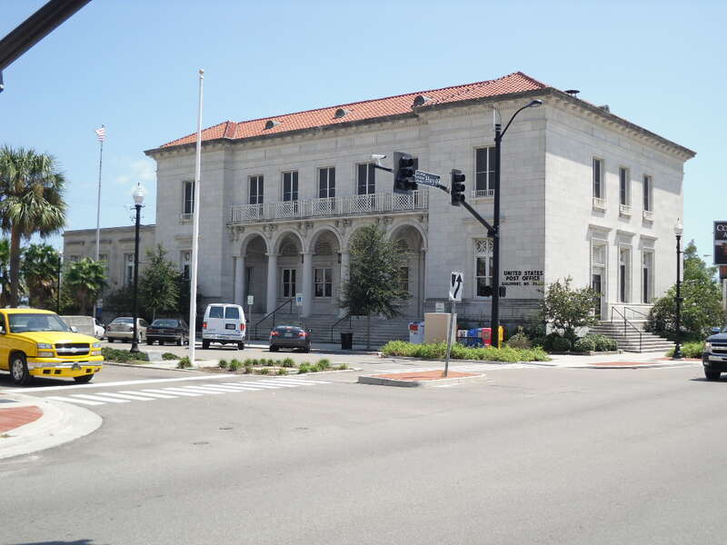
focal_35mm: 41
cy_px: 272
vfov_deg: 35.1
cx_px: 364
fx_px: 861
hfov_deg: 45.8
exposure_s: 1/117
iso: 80
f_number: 8.8
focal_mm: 7.44
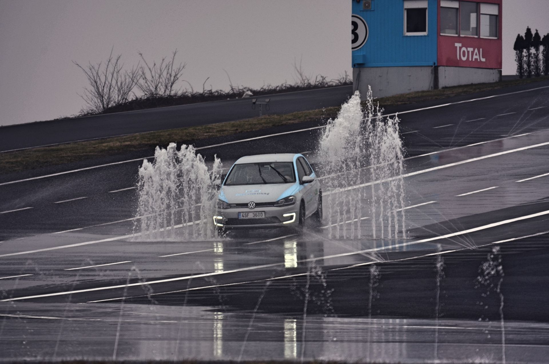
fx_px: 4566
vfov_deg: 4.6
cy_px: 182
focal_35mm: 300
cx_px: 274
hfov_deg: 6.9
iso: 200
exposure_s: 1/400
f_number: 5.6
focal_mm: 200
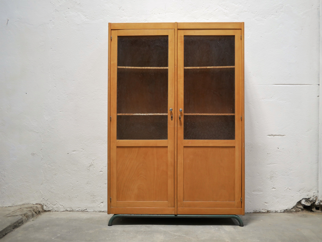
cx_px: 161
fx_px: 372
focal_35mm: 40
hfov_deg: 46.8
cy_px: 121
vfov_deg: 36.0
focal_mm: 20
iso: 500
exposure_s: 1/60
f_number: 1.7
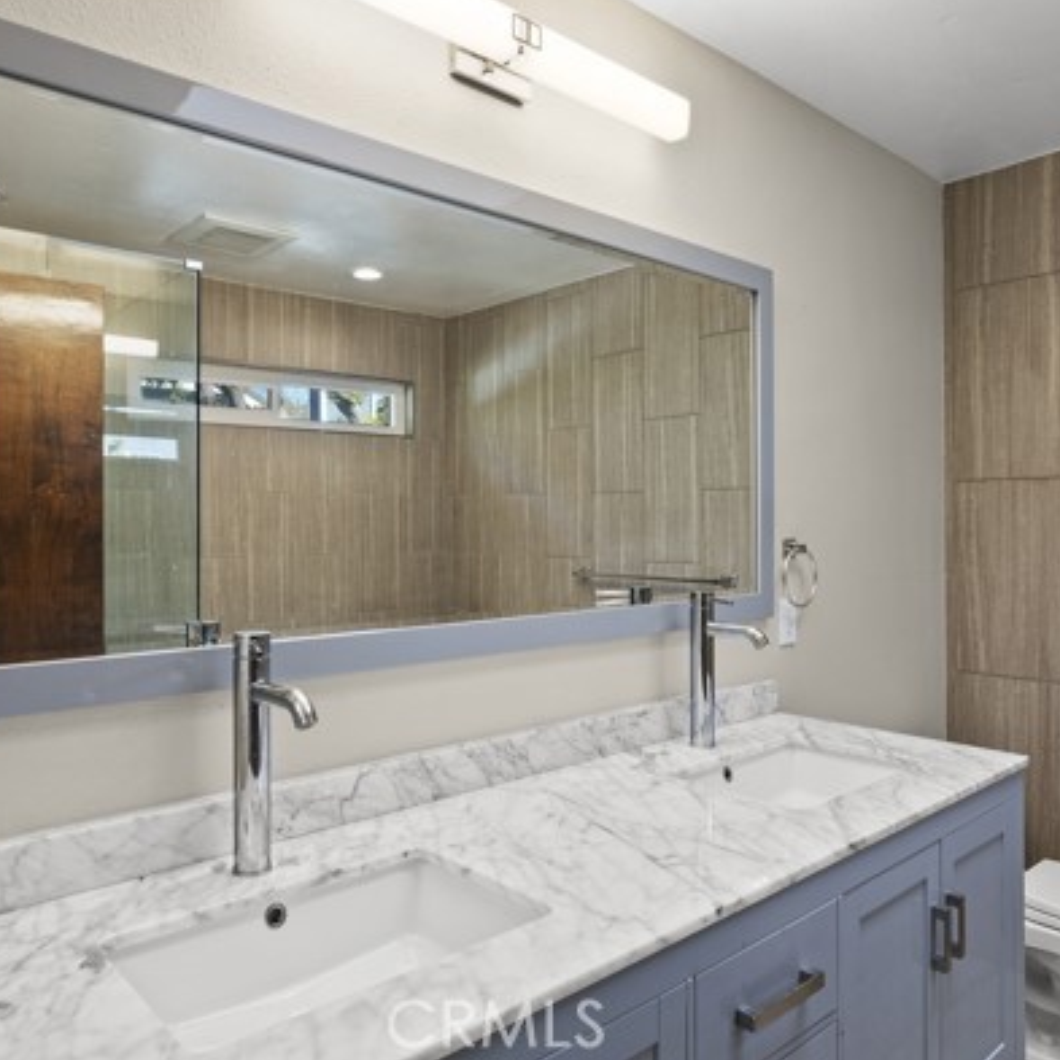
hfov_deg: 60.8
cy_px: 522
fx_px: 901
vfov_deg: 60.9
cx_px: 472
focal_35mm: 26
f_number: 8
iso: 250
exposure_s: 1/1.43
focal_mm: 20
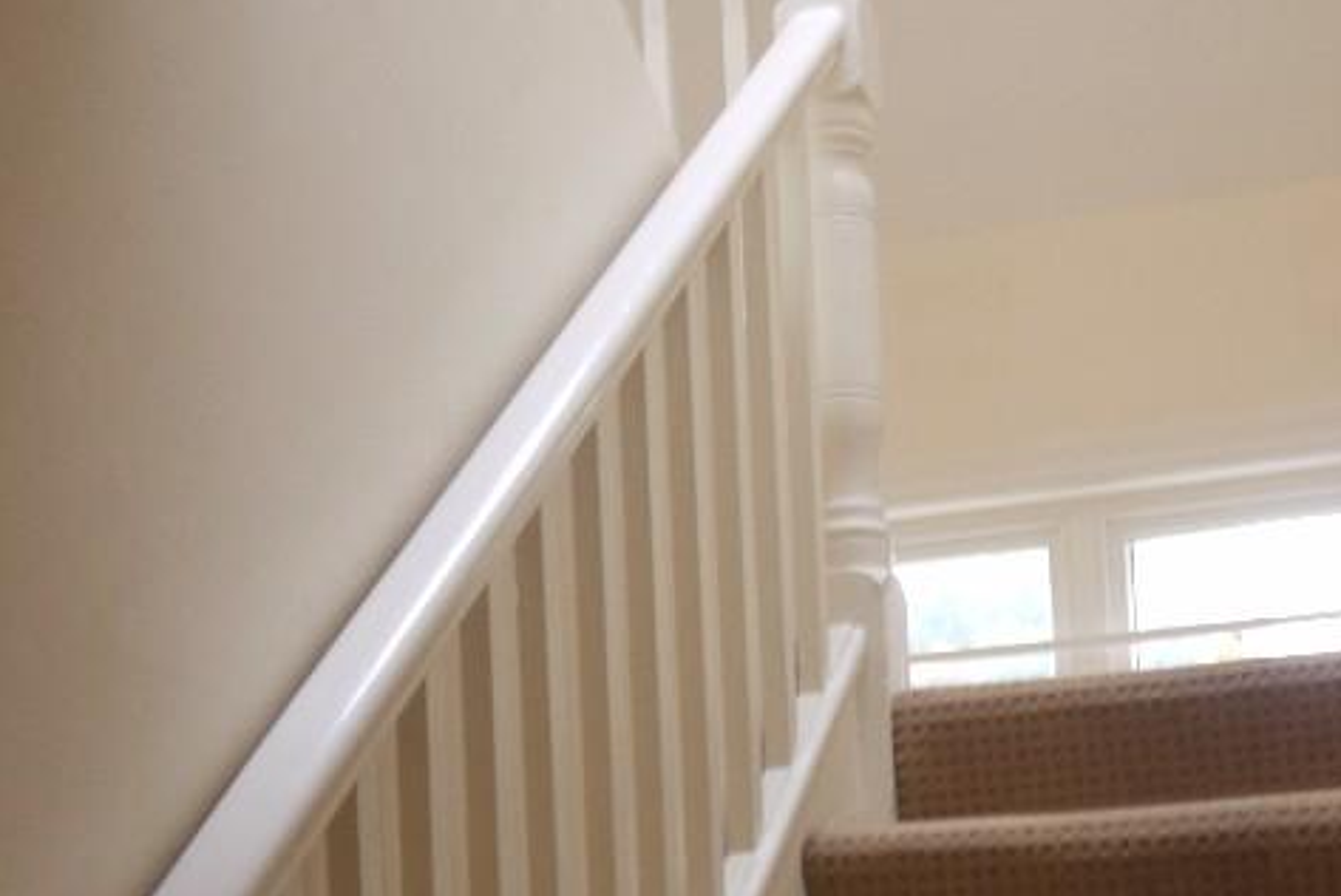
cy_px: 902
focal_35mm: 63
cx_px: 856
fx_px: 2348
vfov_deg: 20.9
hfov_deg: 31.7
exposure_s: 1/15
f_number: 3.5
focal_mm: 14
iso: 200
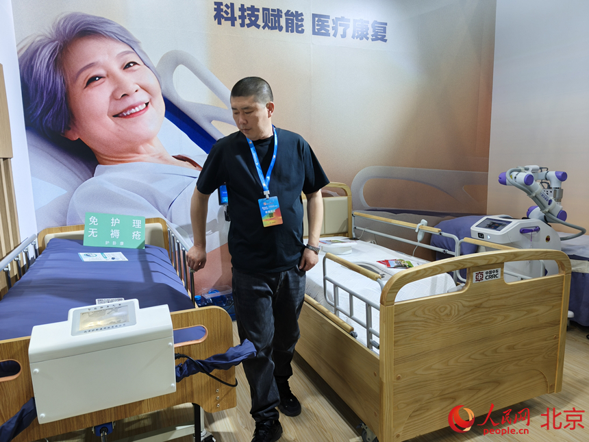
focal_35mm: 23
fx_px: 391
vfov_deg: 58.9
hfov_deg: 73.9
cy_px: 221
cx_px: 294
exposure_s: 1/200
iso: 160
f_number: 1.6
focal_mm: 6.06
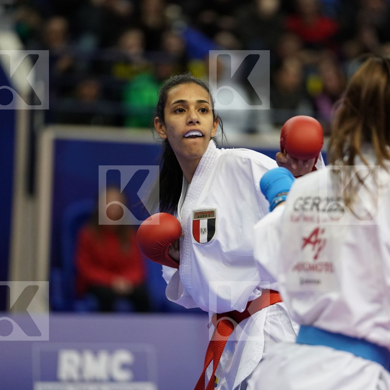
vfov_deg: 7.1
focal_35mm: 248
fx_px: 3161
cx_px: 239
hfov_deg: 7.1
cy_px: 195
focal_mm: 194
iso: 3200
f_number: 2.8
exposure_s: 1/1000
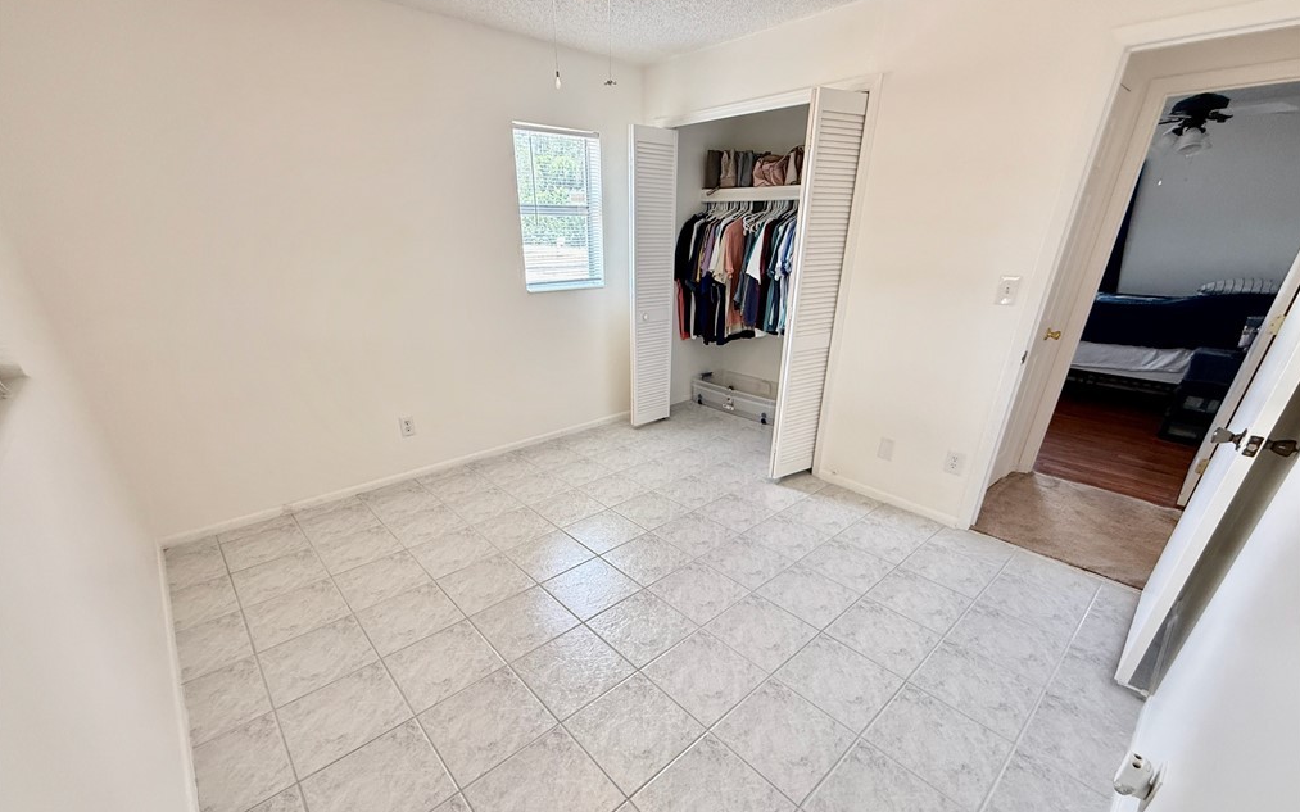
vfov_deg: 74.0
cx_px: 649
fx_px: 531
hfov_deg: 101.5
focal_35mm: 15
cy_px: 484
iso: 250
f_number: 2.2
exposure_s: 1/120
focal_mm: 2.22
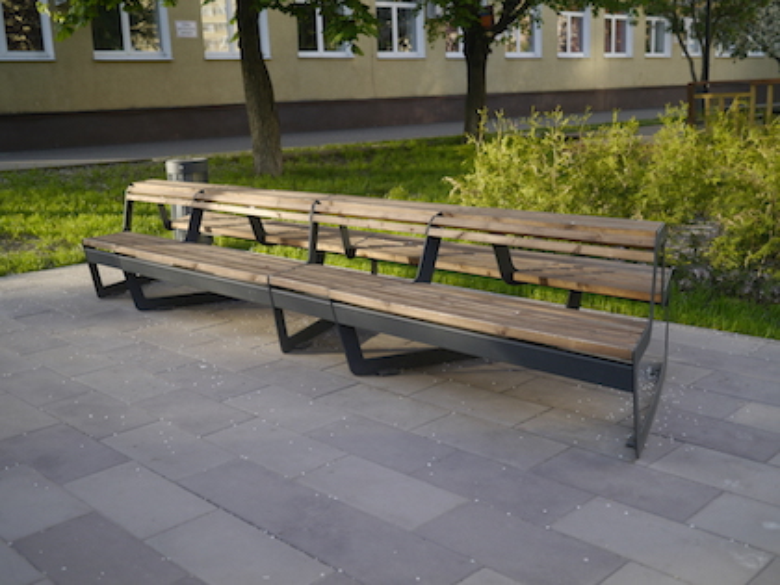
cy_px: 292
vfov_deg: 36.0
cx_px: 390
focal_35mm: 40
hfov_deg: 46.8
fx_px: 901
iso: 160
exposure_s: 1/800
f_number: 1.8
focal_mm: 20
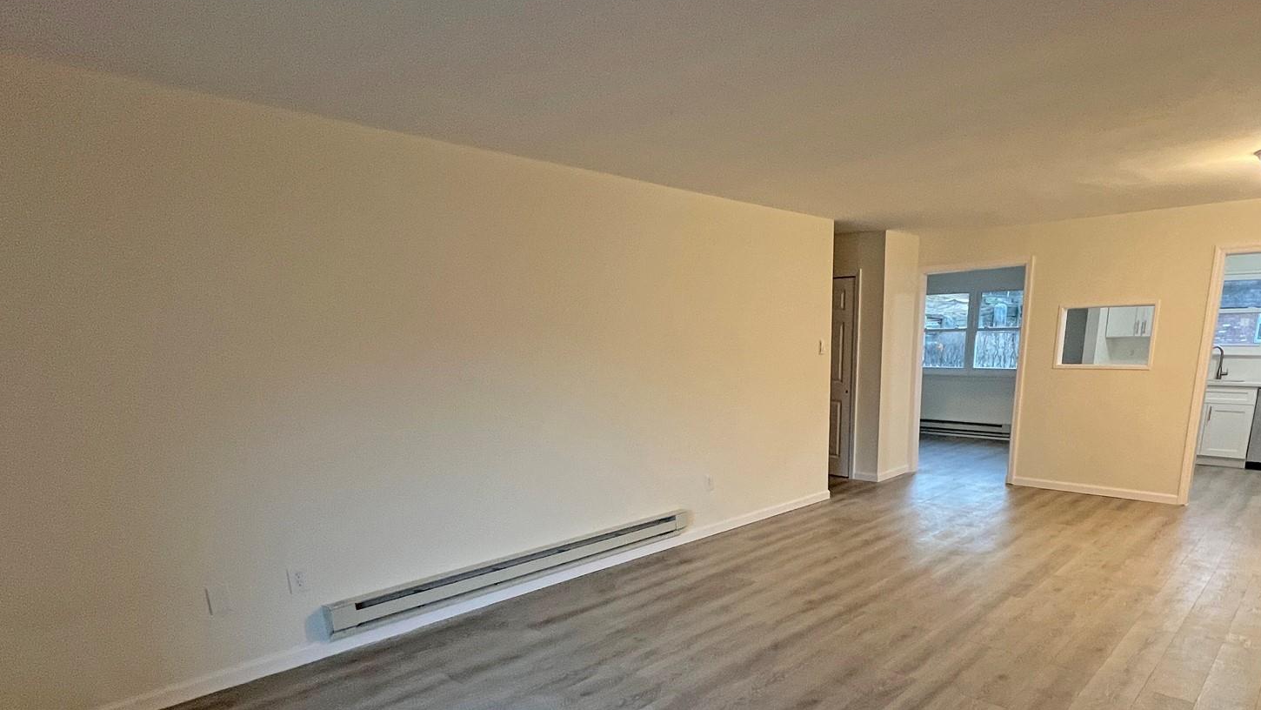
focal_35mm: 20
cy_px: 531
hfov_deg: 85.8
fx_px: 669
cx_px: 737
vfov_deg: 53.4
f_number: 1.8
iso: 250
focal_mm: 1.57
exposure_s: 1/60
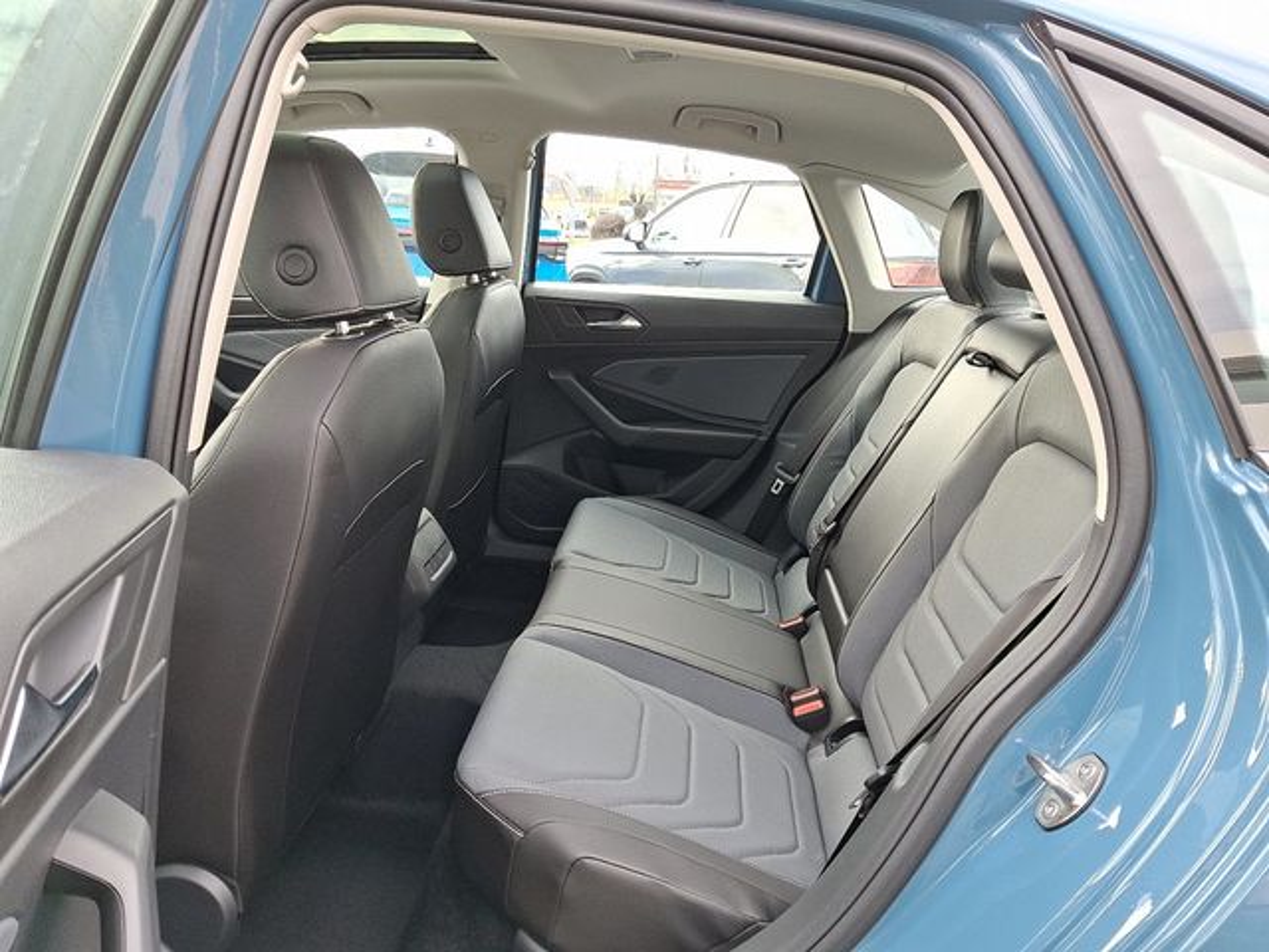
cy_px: 476
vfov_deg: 54.9
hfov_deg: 69.4
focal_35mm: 25
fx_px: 916
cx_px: 634
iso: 38
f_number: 1.8
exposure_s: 1/120
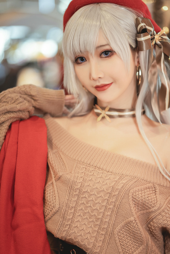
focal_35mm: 105
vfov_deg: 19.5
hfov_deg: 13.0
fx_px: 744
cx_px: 92
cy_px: 136
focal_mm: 85
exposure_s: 1/100
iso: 500
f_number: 1.8
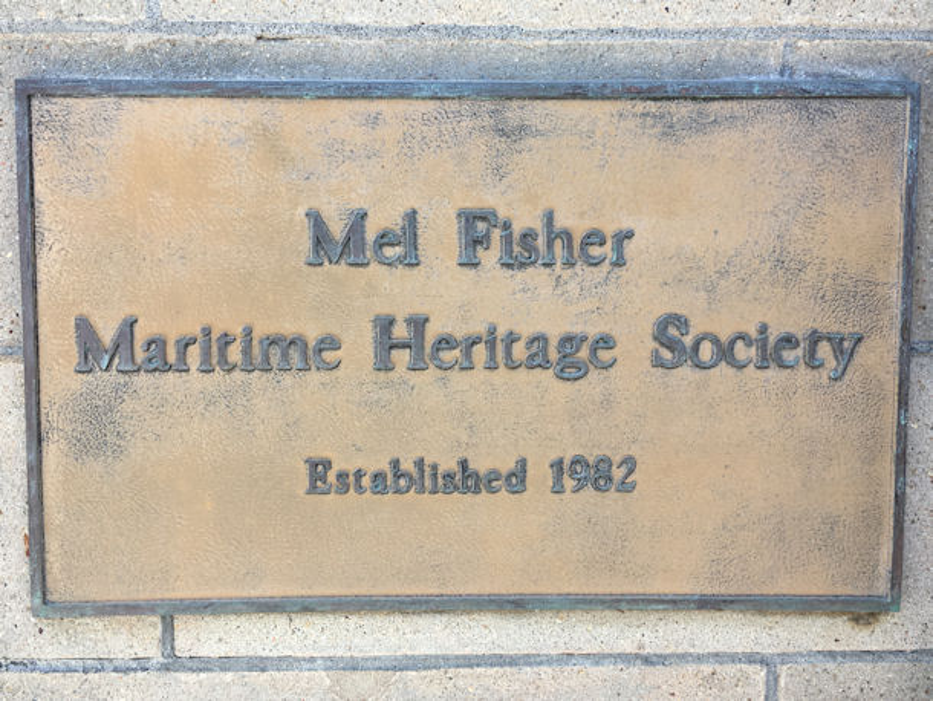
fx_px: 782
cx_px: 466
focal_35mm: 29
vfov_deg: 48.3
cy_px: 350
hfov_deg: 61.6
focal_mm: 4.15
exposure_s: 1/172
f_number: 2.2
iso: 25
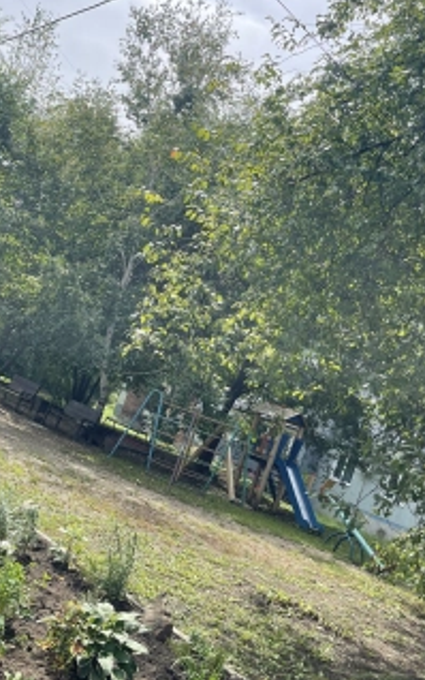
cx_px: 157
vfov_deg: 50.3
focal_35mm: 39
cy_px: 314
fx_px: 722
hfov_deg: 32.6
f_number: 1.6
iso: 32
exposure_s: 1/1387
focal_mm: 5.1
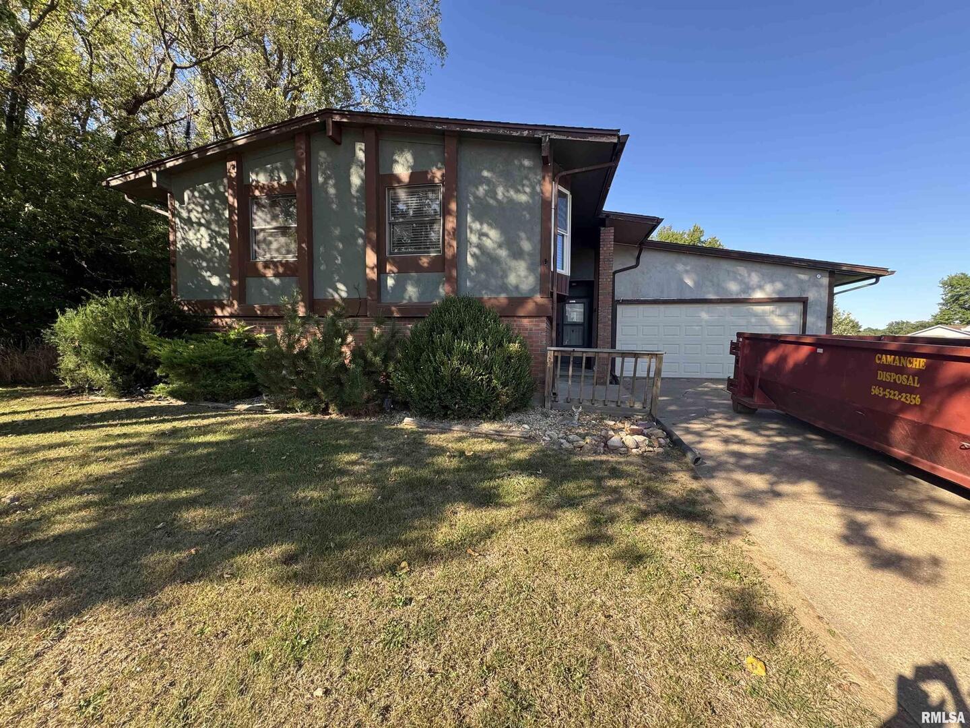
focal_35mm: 14
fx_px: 392
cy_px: 364
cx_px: 485
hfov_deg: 102.1
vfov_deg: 85.7
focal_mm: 2.22
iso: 40
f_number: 2.2
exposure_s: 1/209
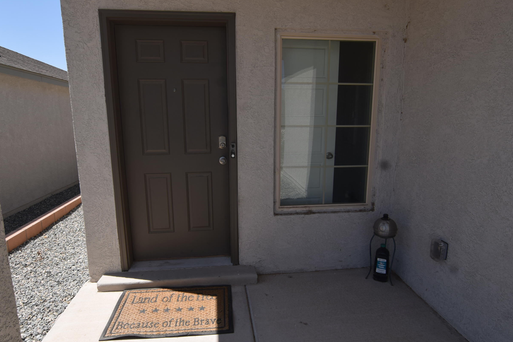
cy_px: 180
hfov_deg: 82.2
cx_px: 251
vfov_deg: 60.4
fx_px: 294
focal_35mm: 21
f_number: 8
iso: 100
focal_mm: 11
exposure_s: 1/200
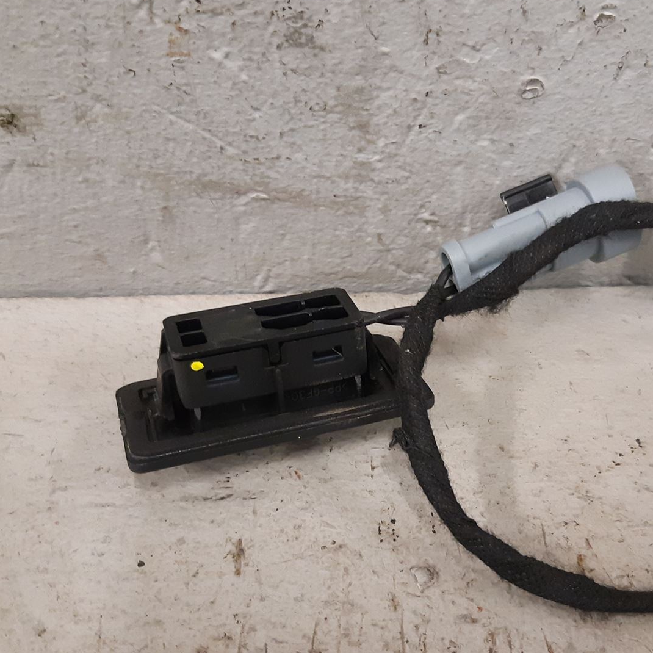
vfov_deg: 38.2
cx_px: 409
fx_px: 939
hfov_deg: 38.1
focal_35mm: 44
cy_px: 381
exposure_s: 1/50
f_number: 1.7
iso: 250
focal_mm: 3.93
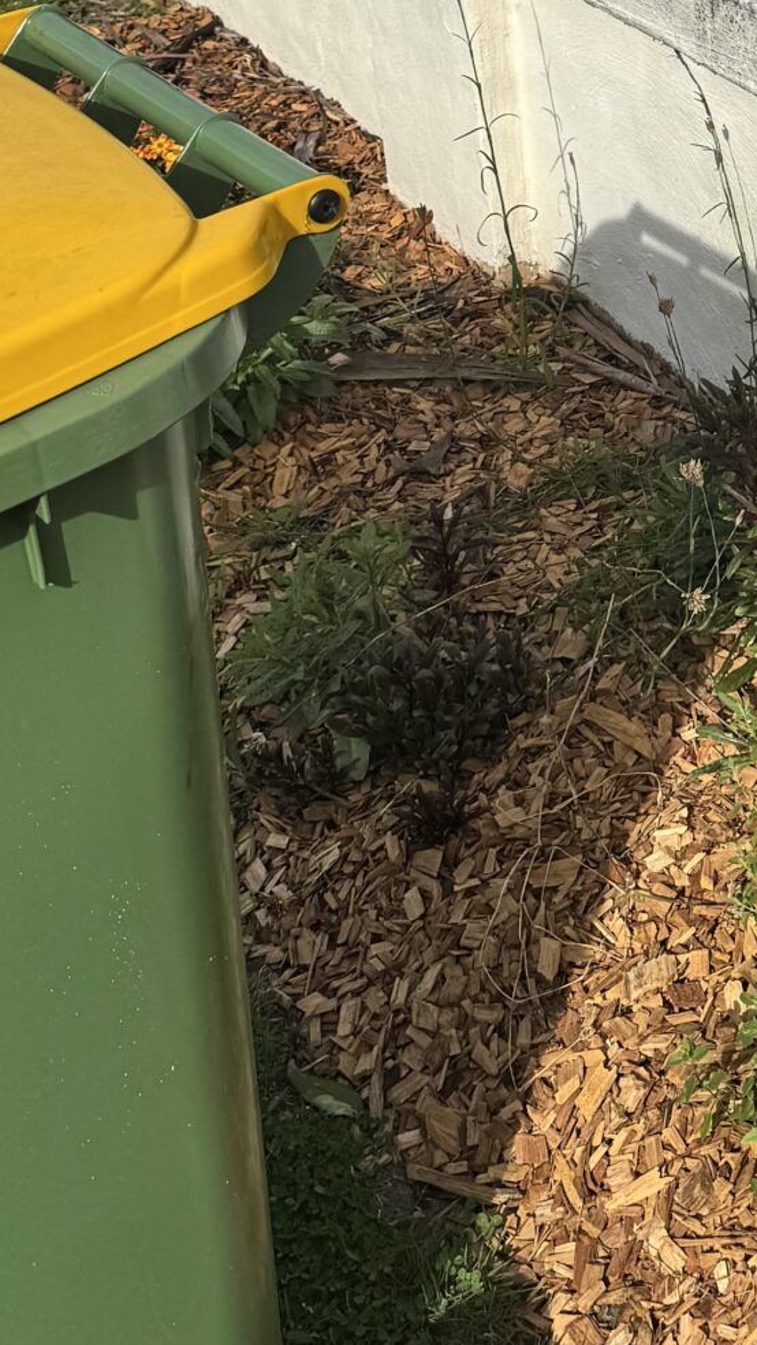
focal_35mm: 68
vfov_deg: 28.2
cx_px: 809
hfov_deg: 17.2
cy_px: -139
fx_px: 2425
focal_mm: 6.76
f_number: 1.78
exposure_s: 1/7092
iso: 80
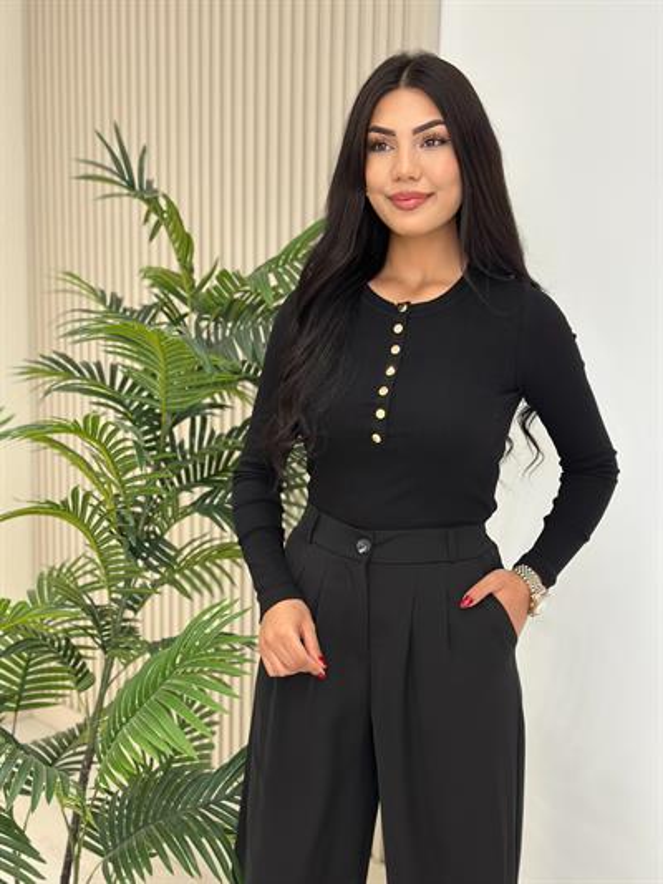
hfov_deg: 30.3
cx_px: 332
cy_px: 442
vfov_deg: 39.6
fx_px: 1225
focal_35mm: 48
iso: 100
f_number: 1.78
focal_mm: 6.86
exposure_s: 1/172
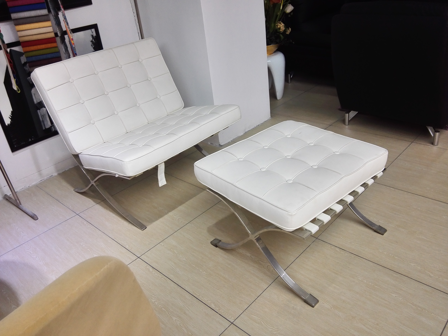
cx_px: 224
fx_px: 375
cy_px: 168
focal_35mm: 29
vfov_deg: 48.2
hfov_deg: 61.7
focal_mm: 3.8
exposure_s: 1/50.1
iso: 100
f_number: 2
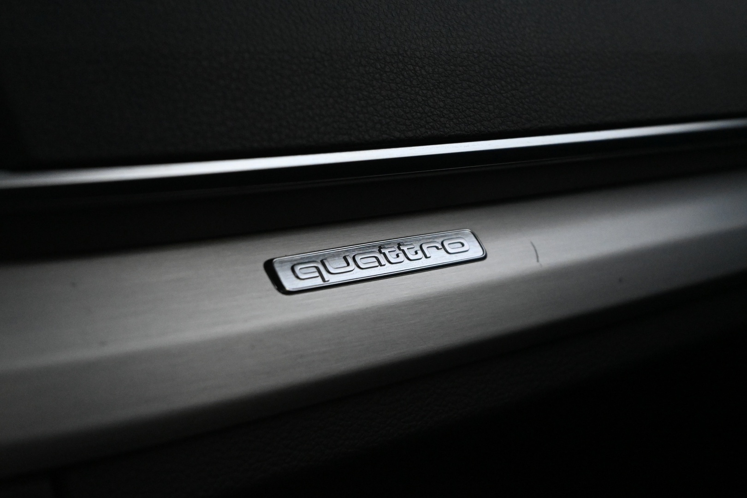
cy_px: 249
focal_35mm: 75
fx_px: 1556
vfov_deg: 18.2
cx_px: 374
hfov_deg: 27.0
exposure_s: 1/80
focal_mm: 50
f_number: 6.3
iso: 6400
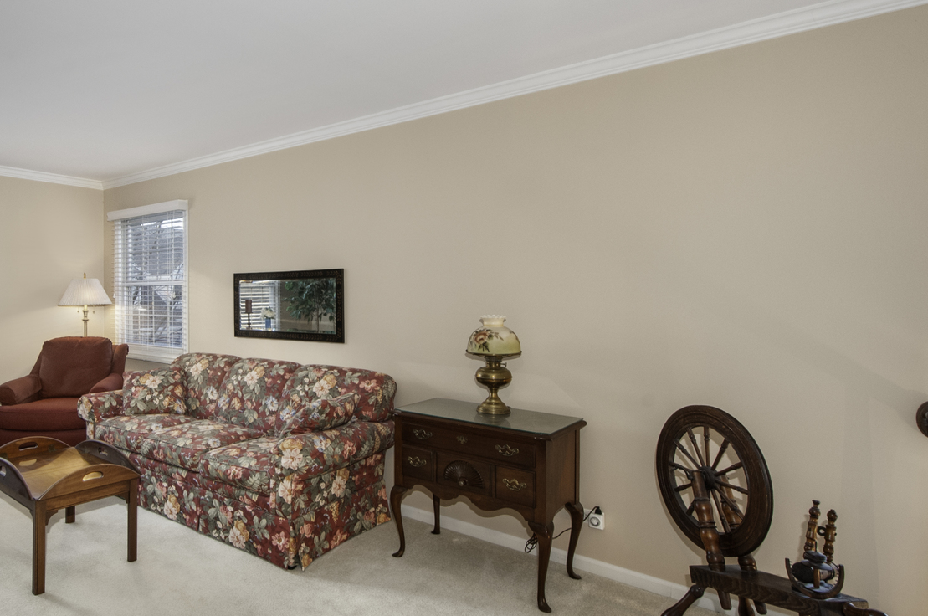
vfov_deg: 56.9
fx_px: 566
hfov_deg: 75.6
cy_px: 269
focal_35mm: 22
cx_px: 292
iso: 640
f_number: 9
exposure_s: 1/30
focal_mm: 10
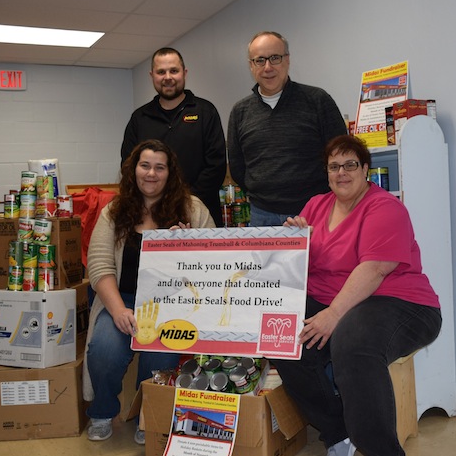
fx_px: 700
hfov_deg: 35.9
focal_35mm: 47
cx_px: 279
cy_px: 224
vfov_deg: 36.1
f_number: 5
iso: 800
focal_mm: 24
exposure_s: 1/100
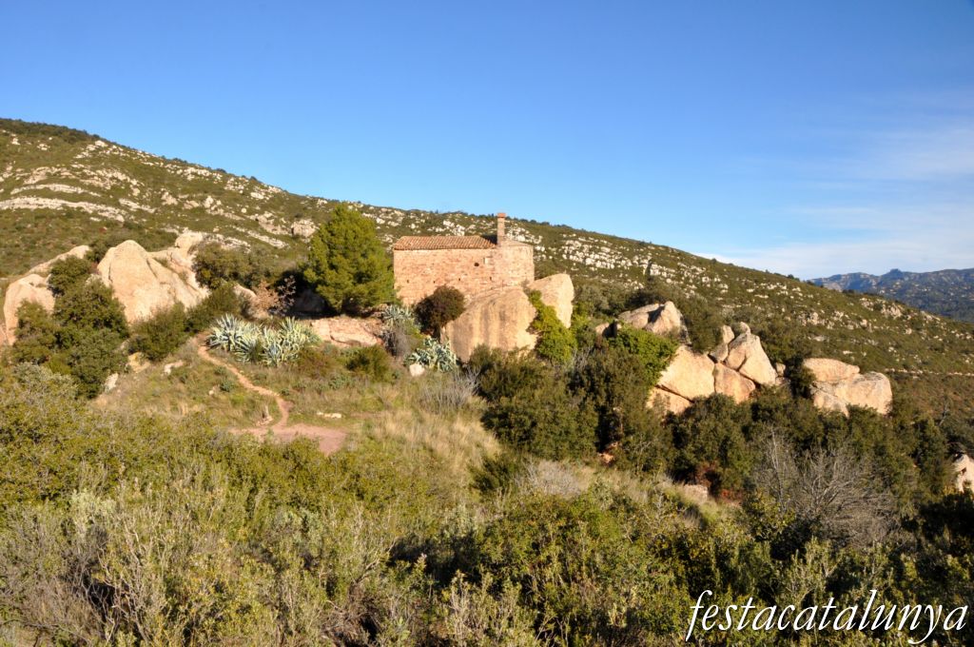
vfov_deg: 47.8
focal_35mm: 27
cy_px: 324
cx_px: 487
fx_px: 730
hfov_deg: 67.4
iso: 500
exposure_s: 1/250
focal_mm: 18
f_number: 16
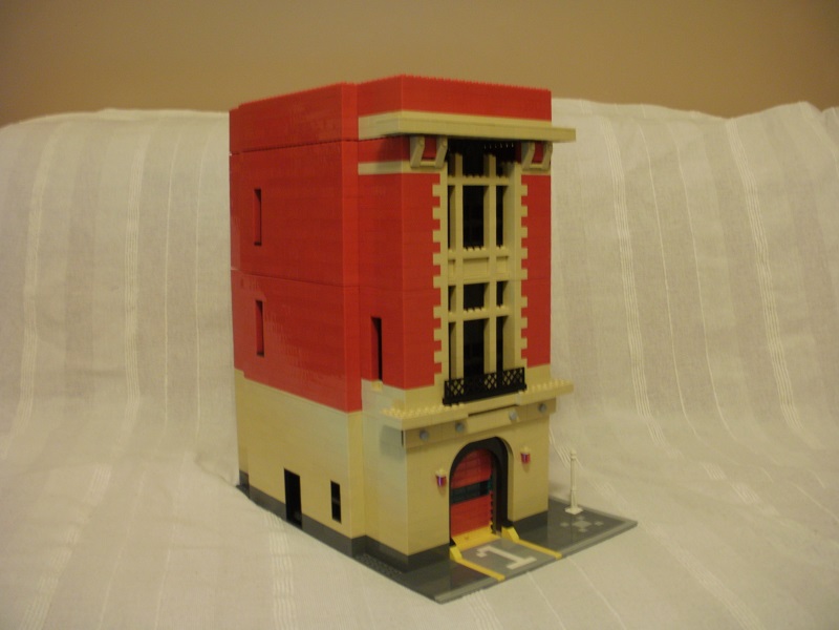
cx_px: 420
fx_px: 873
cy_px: 315
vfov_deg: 39.7
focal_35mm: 36
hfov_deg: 51.4
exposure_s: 1/2
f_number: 3.5
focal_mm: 6.3
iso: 125
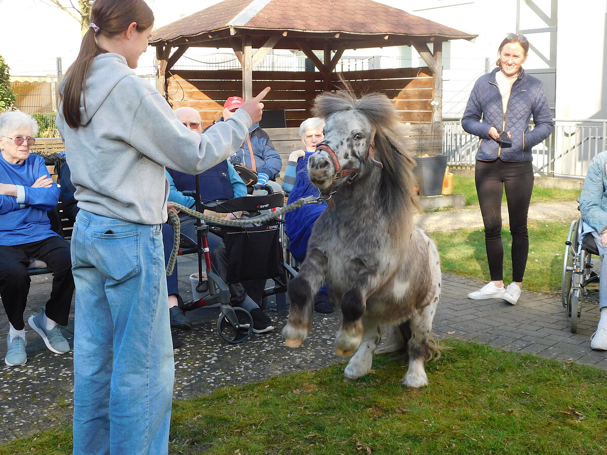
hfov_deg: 37.5
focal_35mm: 51
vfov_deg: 28.6
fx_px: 894
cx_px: 304
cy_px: 228
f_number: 3.8
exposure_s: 1/200
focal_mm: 9
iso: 125
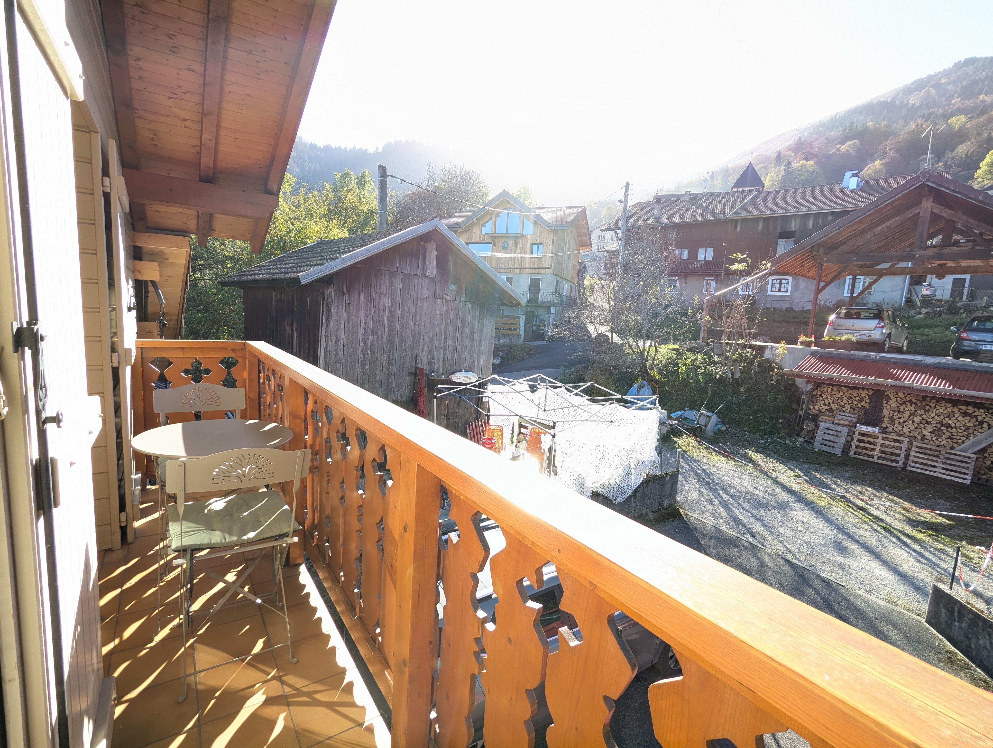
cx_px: 496
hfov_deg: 94.4
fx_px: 460
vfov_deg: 78.2
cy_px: 374
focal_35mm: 16
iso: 48
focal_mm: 2.35
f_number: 2.2
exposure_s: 1/204
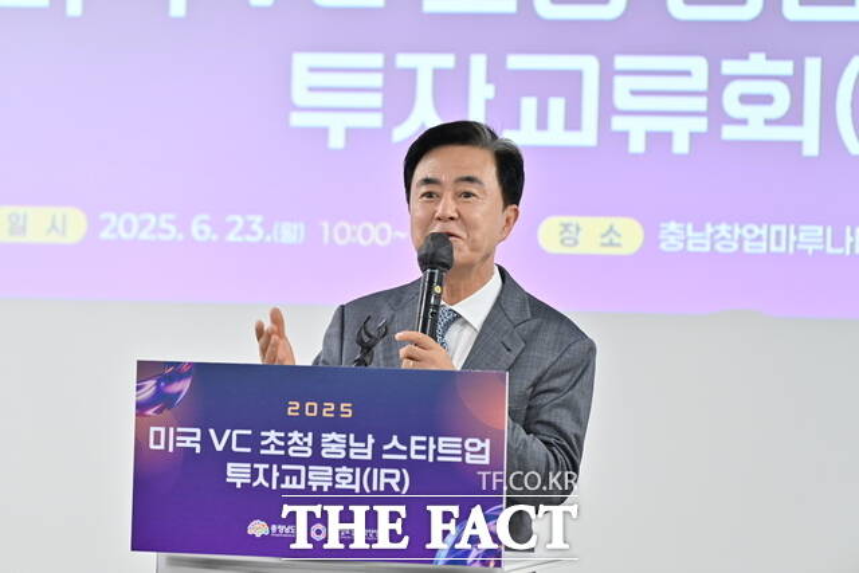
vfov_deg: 6.9
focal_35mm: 200
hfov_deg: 10.3
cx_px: 430
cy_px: 286
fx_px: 4773
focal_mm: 200
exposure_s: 1/200
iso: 1000
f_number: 4
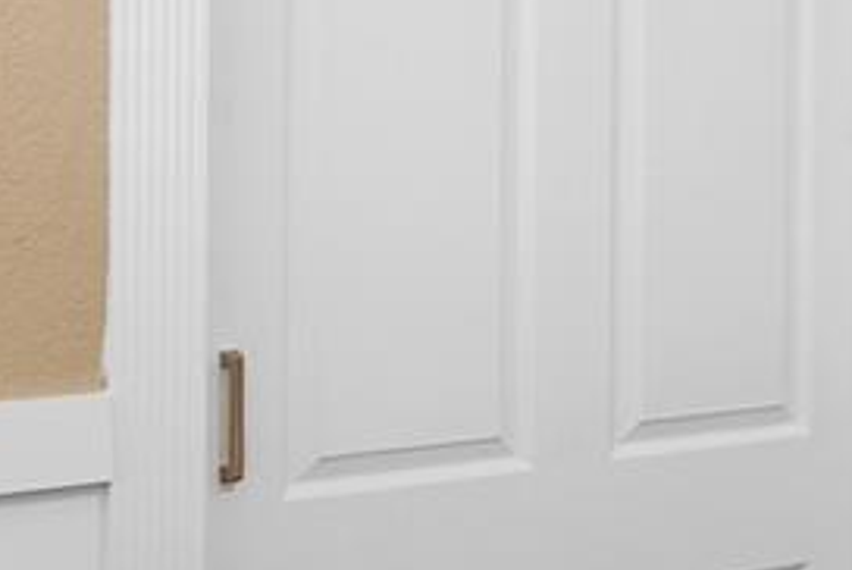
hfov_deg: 17.9
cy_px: 119
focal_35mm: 94
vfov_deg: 14.5
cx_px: 1466
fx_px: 2227
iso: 640
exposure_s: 1/20
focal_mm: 16
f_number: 8
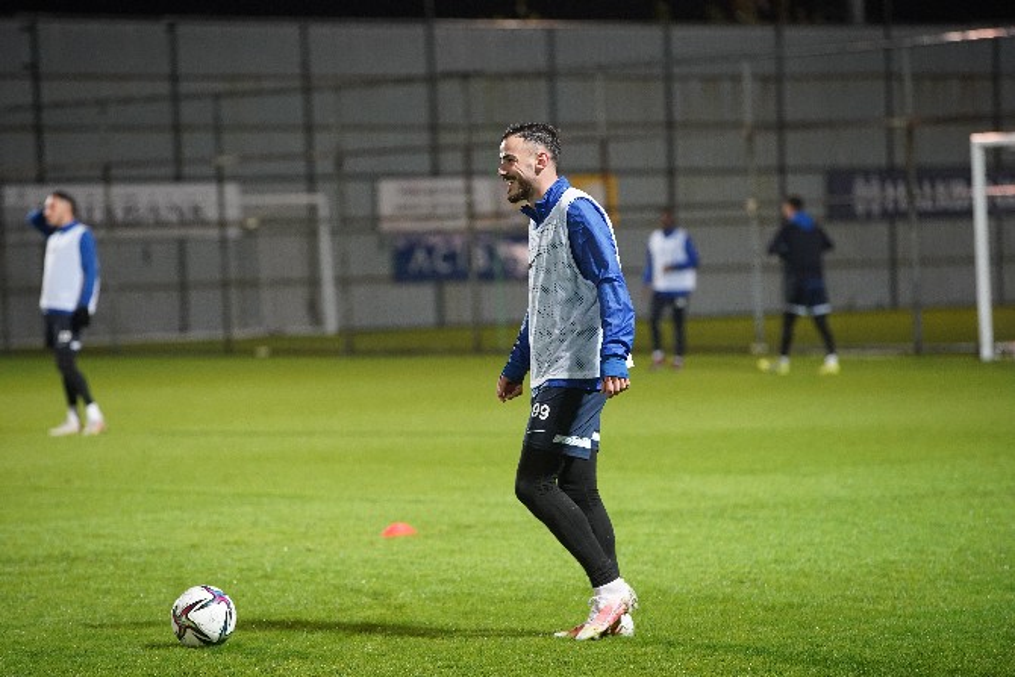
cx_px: 508
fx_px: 4794
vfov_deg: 8.1
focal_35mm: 170
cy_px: 338
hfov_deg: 12.1
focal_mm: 170
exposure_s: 1/400
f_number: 3.5
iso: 5000
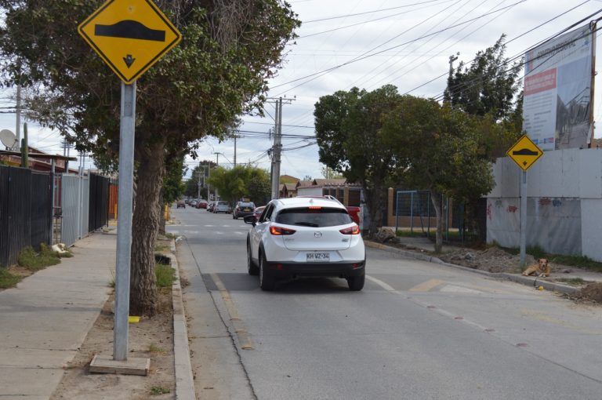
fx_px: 877
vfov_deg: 25.7
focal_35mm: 52
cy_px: 200
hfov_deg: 37.9
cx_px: 301
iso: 400
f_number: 5
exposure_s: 1/1000
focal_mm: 35
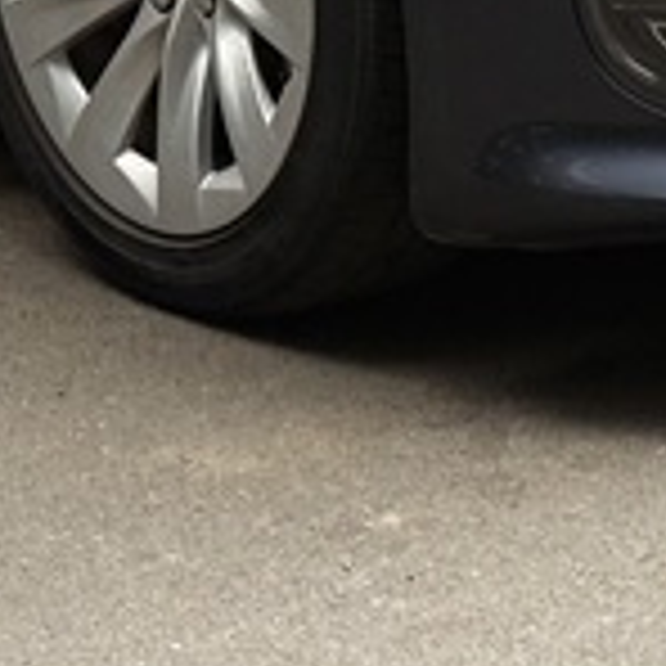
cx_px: 356
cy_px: -364
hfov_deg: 7.6
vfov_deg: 7.5
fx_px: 4985
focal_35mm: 229
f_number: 1.78
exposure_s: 1/60
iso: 200
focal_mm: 6.76
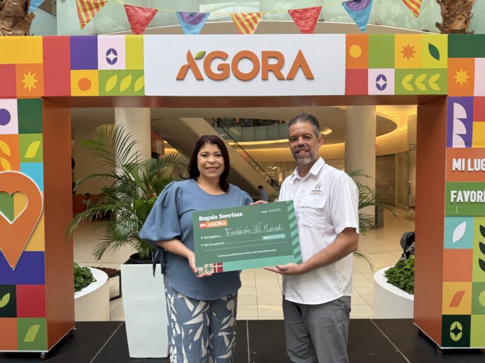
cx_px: 242
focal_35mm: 24
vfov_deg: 56.8
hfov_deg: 71.6
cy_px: 182
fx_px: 336
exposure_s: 1/120
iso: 80
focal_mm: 6.76
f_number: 1.78
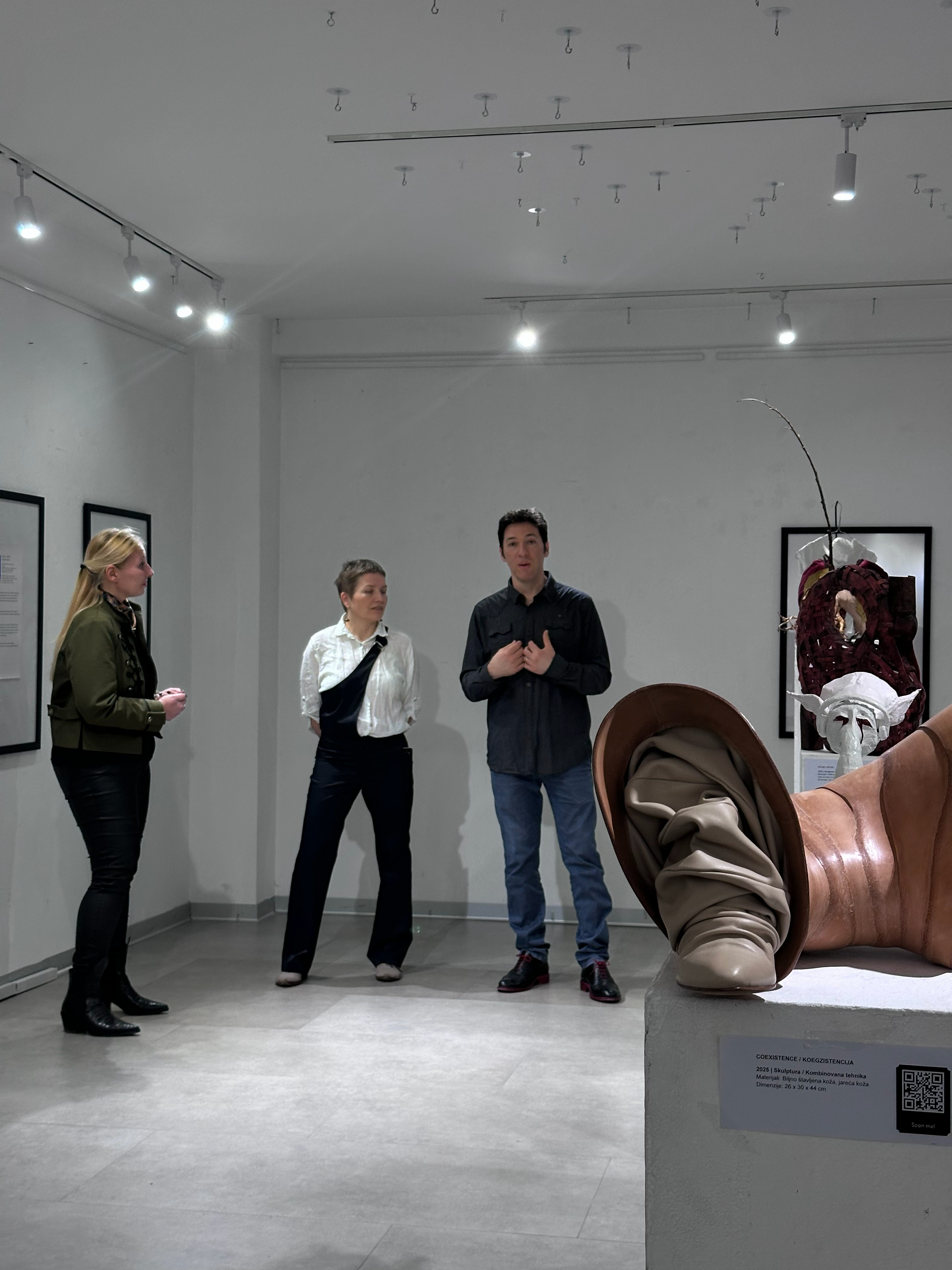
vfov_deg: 39.7
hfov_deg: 30.3
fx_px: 1760
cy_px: 635
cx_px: 476
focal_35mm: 48
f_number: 1.78
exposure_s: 1/50
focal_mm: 6.86
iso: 125
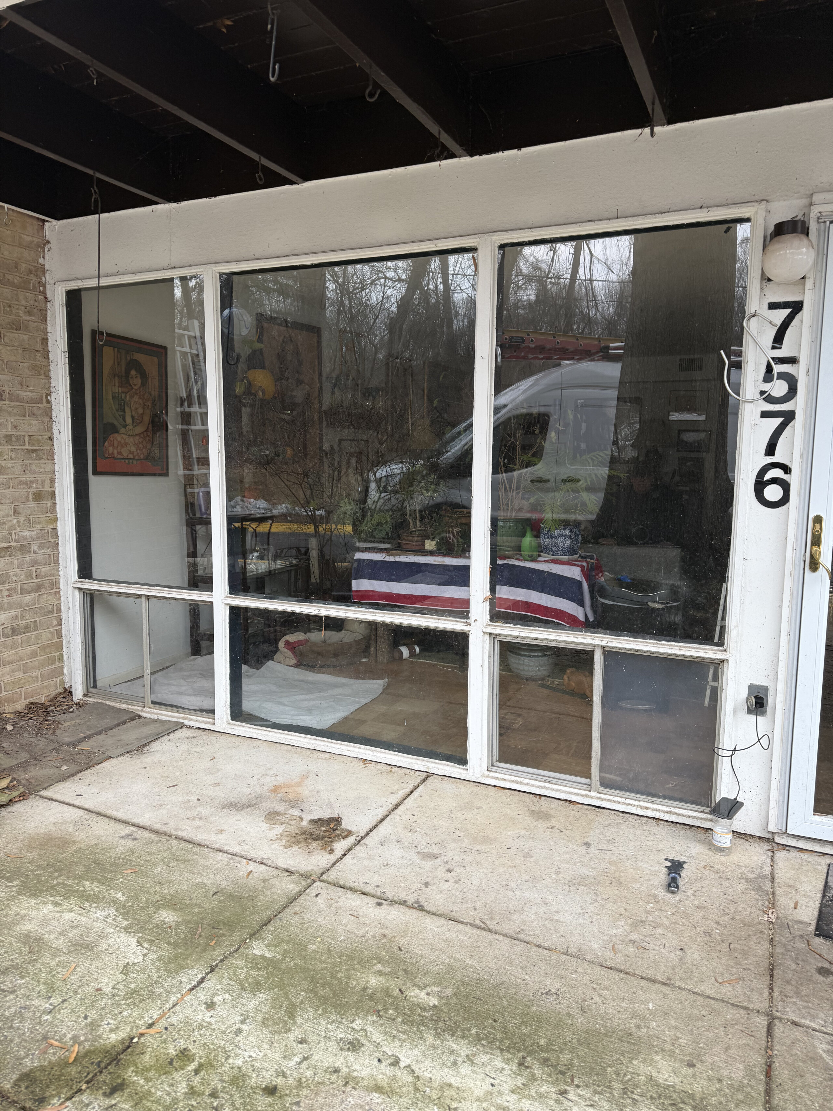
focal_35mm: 24
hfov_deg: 56.8
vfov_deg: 71.6
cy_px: 556
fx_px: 770
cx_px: 416
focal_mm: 6.76
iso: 80
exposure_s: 1/121
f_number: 1.78
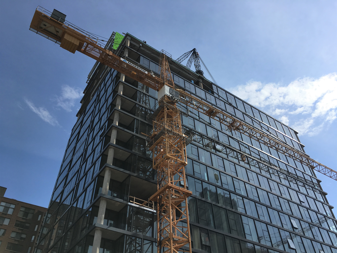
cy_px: 126
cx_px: 168
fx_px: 282
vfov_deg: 48.2
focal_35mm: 29
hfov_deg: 61.7
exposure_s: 1/3344
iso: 25
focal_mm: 4.15
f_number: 2.2
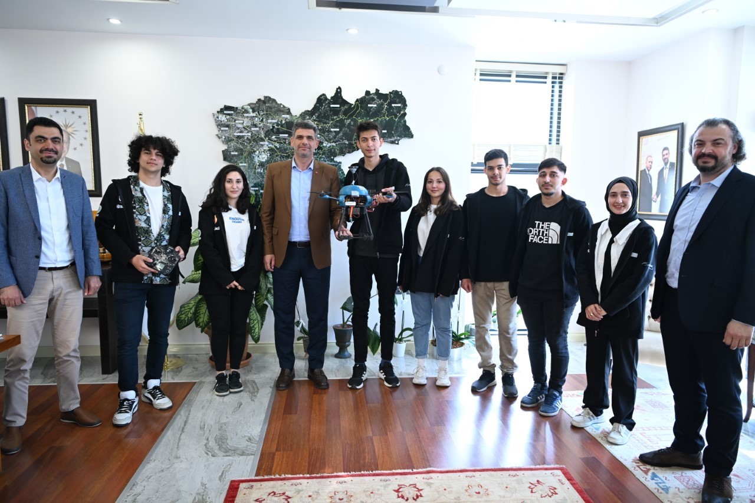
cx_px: 378
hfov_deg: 73.8
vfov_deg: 53.1
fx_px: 503
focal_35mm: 24
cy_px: 252
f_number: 2.8
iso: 800
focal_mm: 24
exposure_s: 1/100
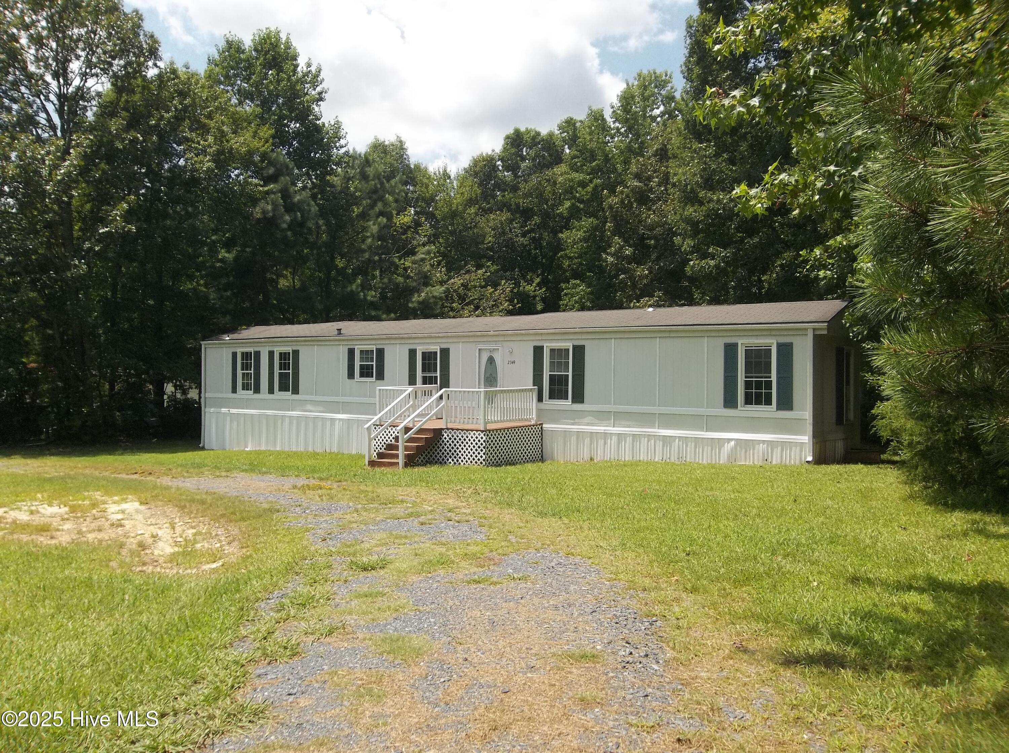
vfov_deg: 51.2
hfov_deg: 65.4
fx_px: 786
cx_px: 504
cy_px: 376
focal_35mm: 27
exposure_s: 1/125
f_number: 8.9
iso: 80
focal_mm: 4.9
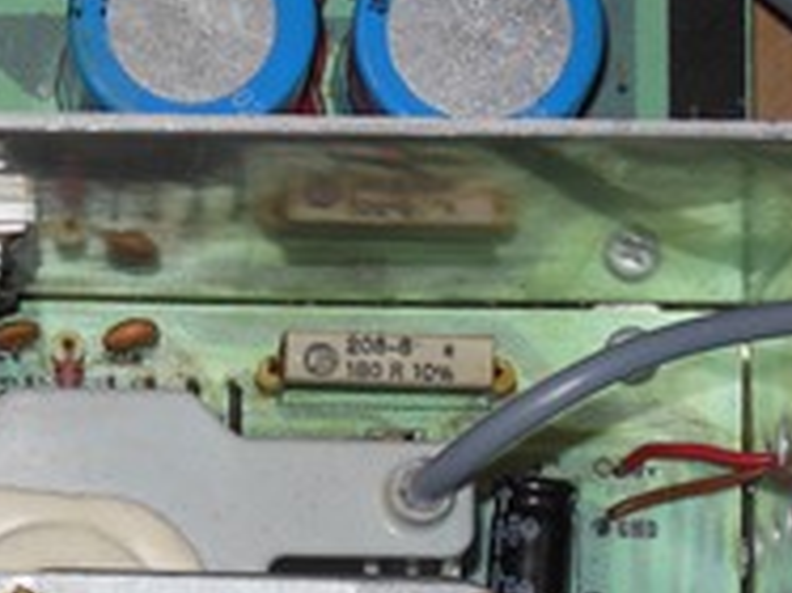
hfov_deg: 12.3
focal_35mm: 158
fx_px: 3613
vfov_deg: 9.3
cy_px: 606
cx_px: -51
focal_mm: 11.7
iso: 125
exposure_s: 1/60
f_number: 4.3
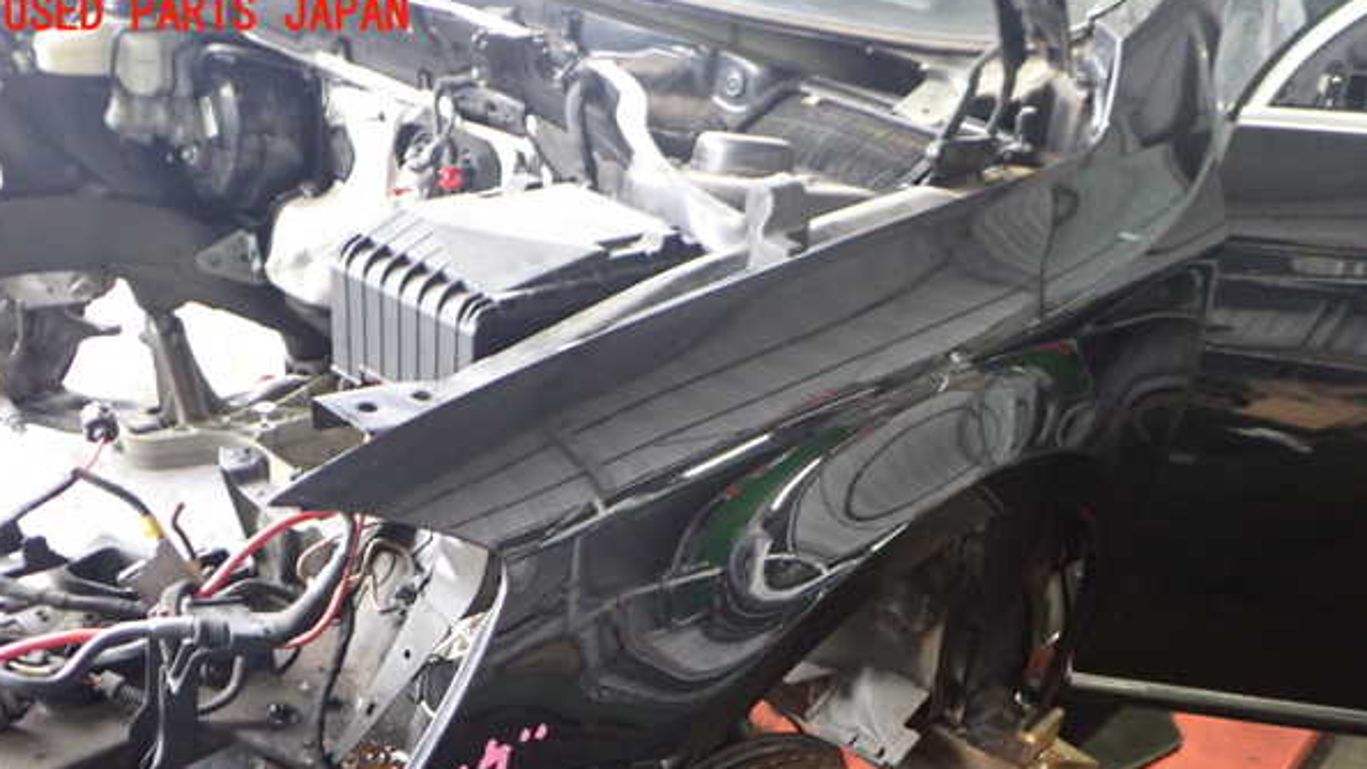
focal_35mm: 33
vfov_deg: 35.3
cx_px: 681
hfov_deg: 59.5
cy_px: 504
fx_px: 1196
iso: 640
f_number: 2.3
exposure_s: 1/30
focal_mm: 5.4
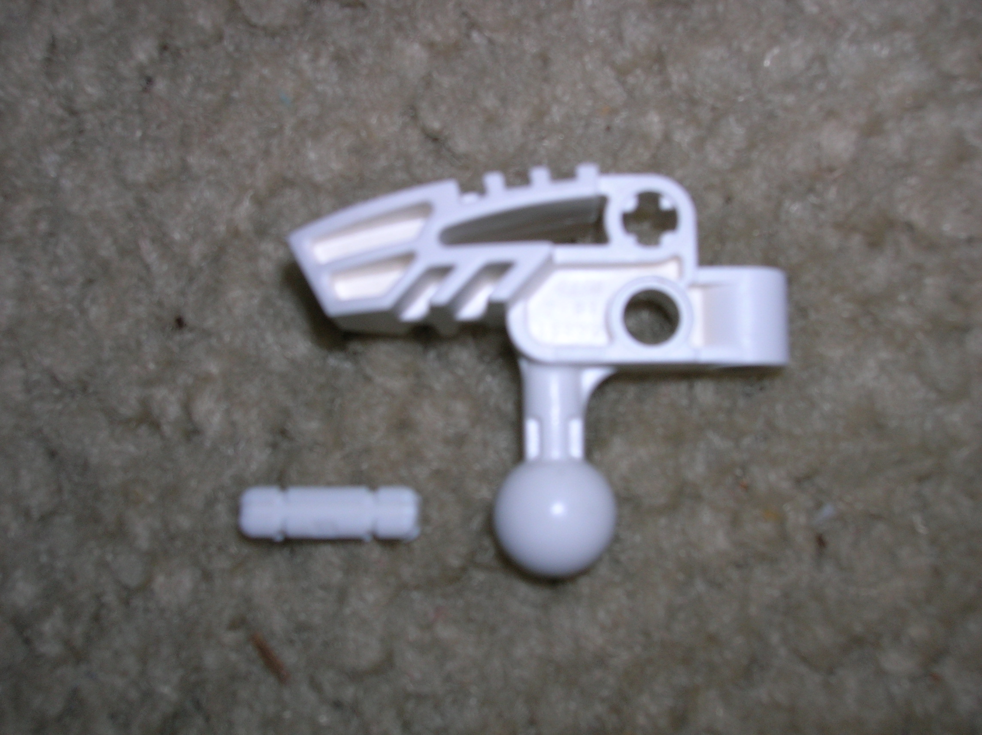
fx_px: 1304
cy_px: 368
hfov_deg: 41.3
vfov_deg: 31.5
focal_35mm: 46
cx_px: 491
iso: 50
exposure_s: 1/60.1
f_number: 5.4
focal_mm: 7.7
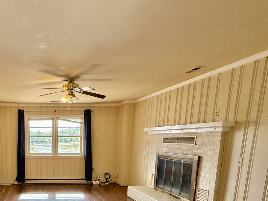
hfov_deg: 60.7
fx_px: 201
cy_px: 170
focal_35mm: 26
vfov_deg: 48.9
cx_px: 46
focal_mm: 2.22
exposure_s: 1/120
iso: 200
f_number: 2.2
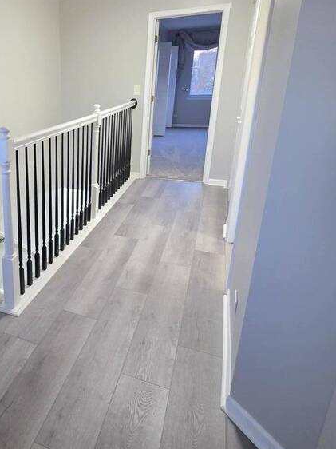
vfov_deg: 69.1
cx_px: 35
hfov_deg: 49.1
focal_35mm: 25
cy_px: 197
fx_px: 324
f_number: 1.9
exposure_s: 1/60
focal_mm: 2.2
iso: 500
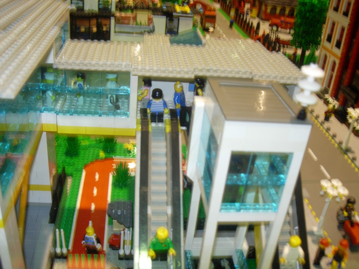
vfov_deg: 37.7
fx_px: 394
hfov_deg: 49.0
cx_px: 180
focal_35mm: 38
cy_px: 134
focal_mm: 7.8
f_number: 2.8
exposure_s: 1/12.6
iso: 79
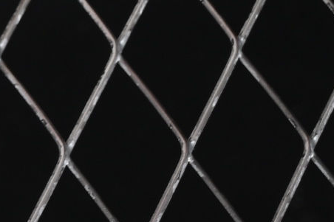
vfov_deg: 2.9
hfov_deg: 4.3
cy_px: -419
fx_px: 4285
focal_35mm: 462
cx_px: -607
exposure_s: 1/80
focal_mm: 50
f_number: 7.1
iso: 160
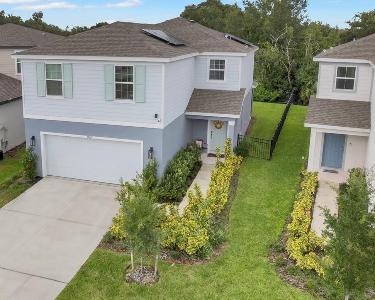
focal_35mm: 34
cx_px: 143
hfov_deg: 52.3
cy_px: 122
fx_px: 377
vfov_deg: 43.2
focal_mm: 8.38
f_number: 2.8
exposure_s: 1/40
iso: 100
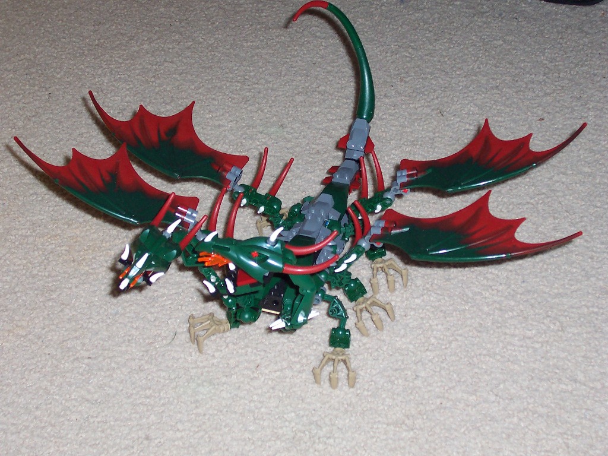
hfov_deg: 27.4
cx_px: 304
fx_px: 1247
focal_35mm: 71
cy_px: 228
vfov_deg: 20.7
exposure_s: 1/90
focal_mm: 10.8
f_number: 4
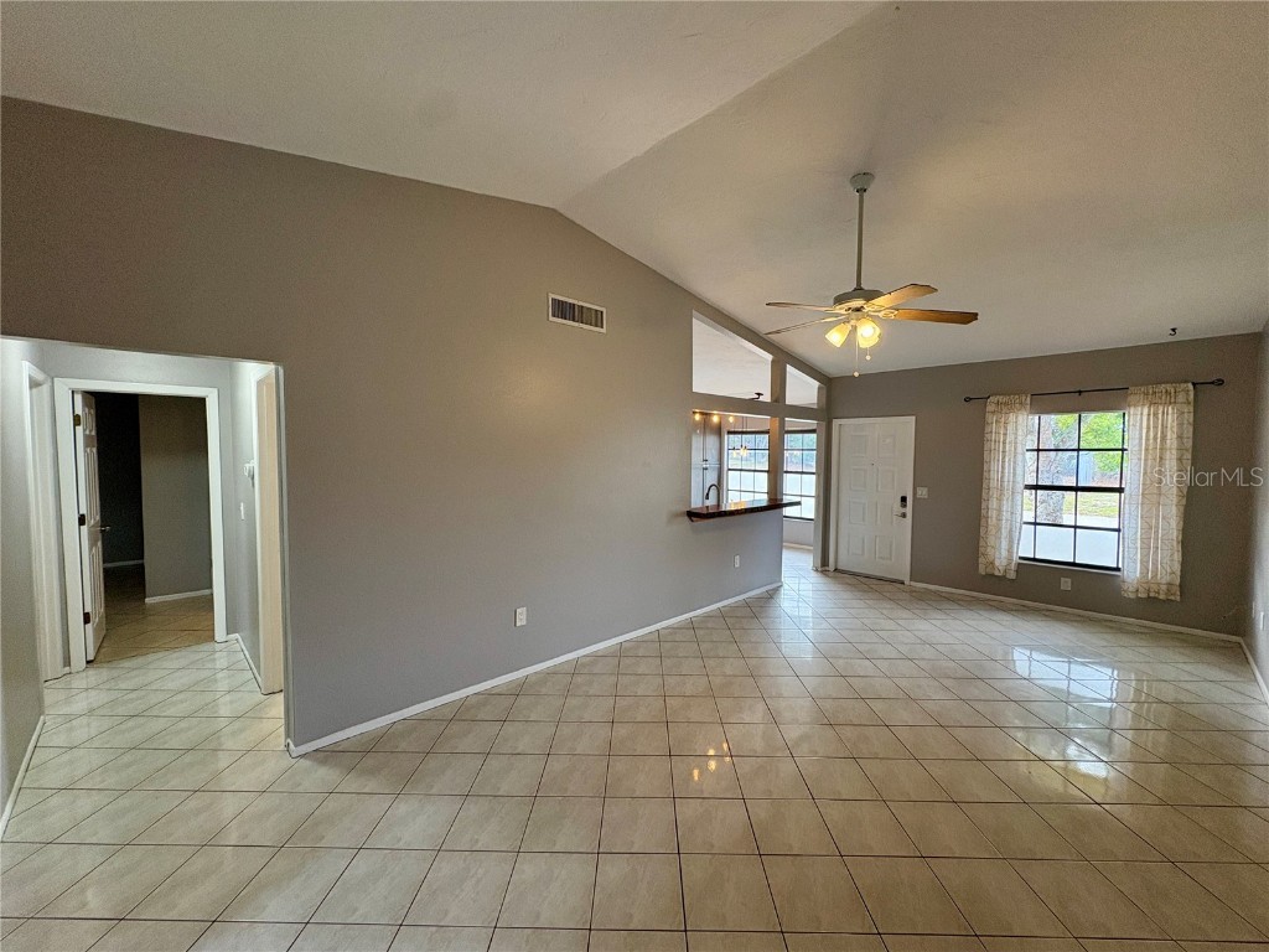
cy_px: 476
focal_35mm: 14
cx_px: 634
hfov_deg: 102.1
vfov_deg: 85.7
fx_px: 513
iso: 200
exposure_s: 1/120
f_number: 2.2
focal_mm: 2.22
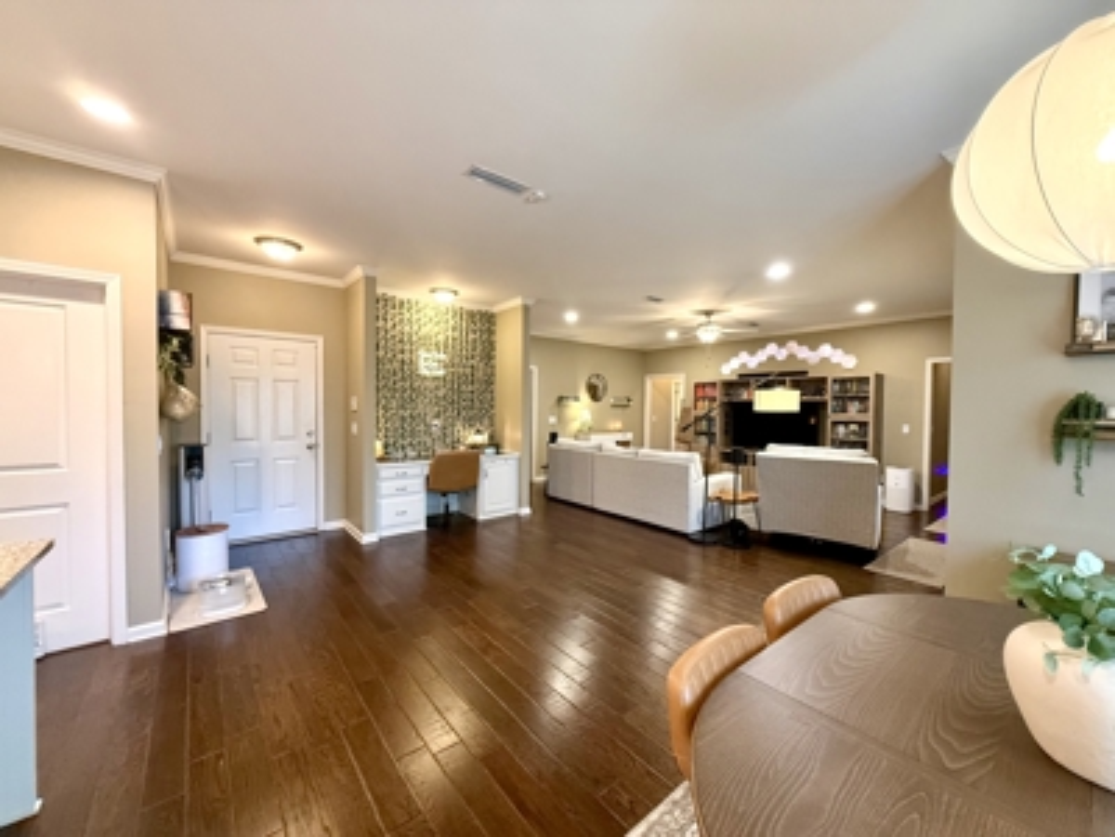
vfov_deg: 85.7
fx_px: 451
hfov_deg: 102.1
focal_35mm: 14
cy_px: 418
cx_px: 558
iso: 400
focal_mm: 2.22
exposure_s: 1/60
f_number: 2.2
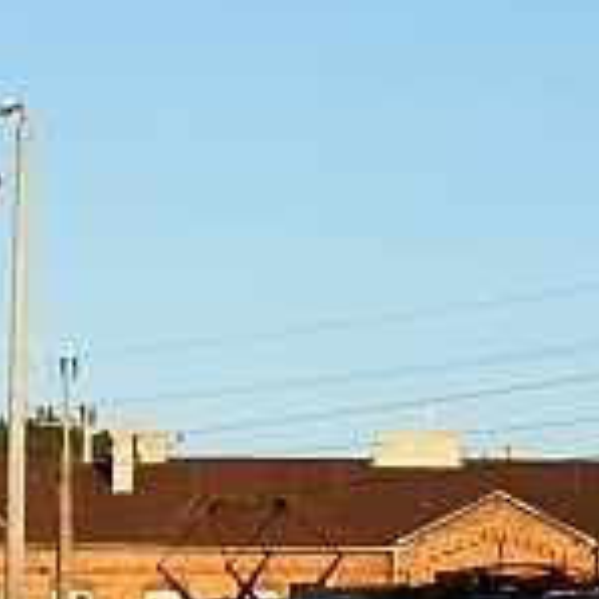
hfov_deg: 8.1
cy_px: 611
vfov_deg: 8.1
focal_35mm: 216
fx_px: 4229
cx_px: 36
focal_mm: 28
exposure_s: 1/200
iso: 100
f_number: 6.3
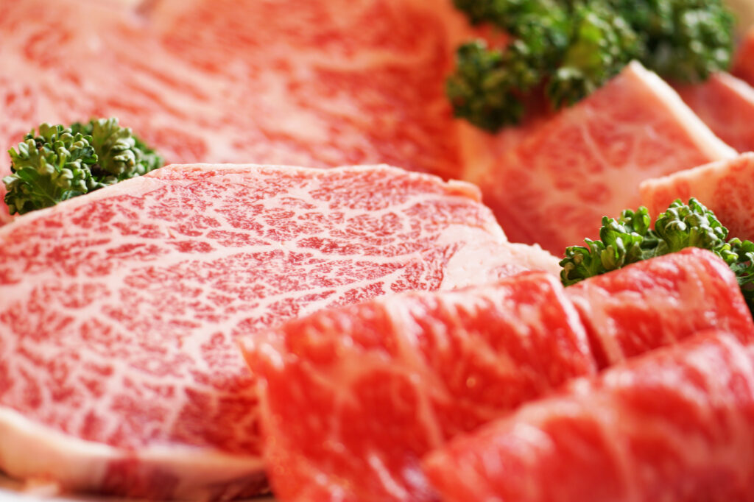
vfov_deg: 18.2
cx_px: 377
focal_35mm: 75
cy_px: 251
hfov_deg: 27.0
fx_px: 1570
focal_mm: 50
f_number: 2.8
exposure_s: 1/80
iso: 200
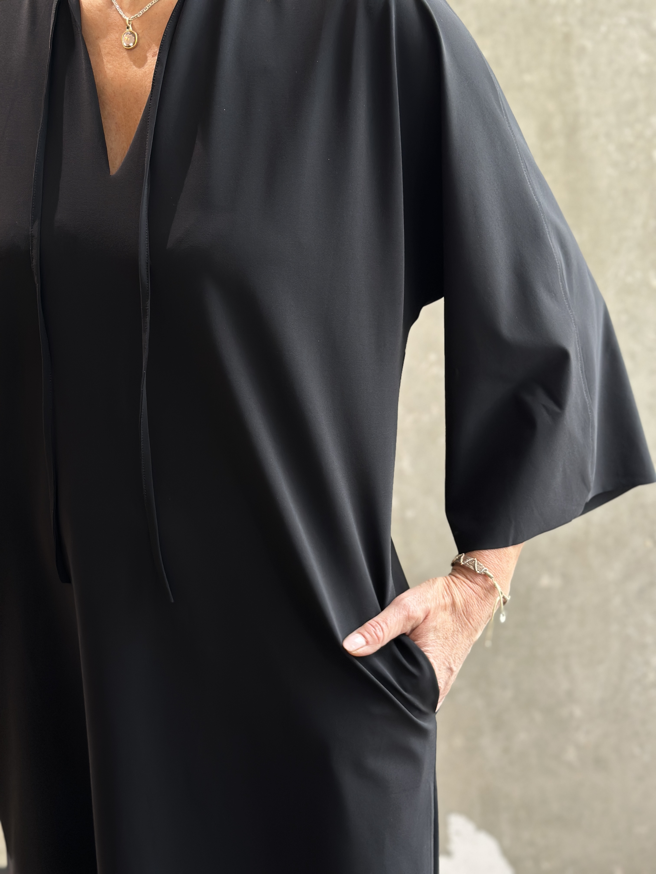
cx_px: 328
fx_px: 1213
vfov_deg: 39.7
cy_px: 437
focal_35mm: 48
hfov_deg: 30.3
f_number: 1.78
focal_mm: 6.86
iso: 80
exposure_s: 1/50
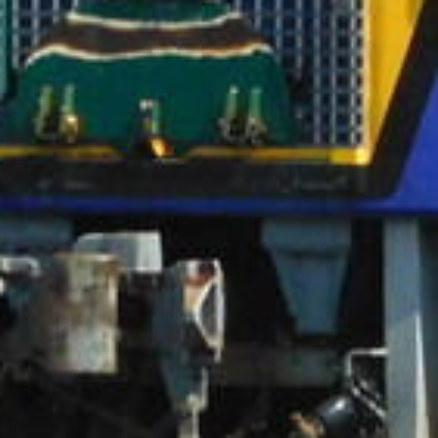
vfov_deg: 2.2
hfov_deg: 2.2
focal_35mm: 792
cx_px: 649
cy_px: -298
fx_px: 11338
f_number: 4.8
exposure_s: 1/1000
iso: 400
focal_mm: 18.8
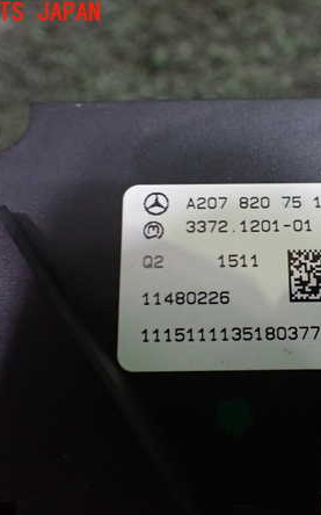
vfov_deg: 46.2
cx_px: 238
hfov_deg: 29.4
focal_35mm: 43
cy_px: 260
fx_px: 603
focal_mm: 5.4
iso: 800
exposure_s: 1/60
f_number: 2.3
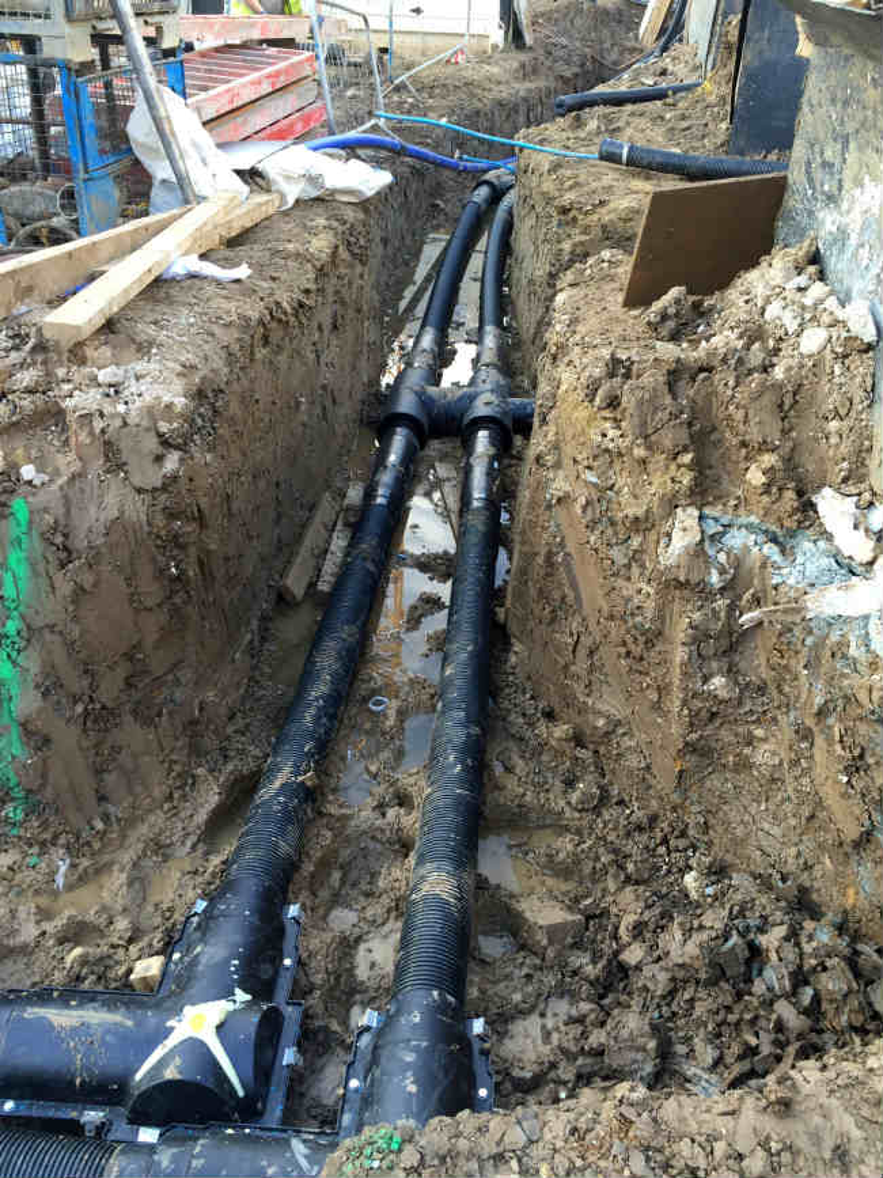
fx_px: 987
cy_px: 589
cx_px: 442
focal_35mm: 29
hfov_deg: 48.2
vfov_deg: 61.7
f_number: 2.2
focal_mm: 4.15
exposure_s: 1/100
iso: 50
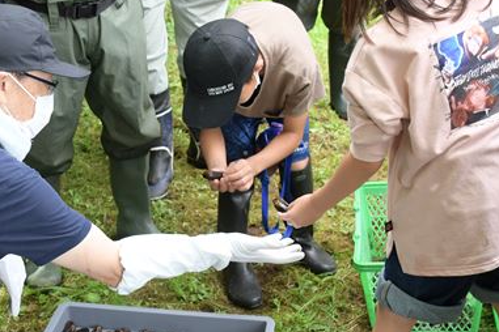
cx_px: 191
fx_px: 873
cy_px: 198
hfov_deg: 31.8
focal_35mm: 63
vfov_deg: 21.5
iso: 1250
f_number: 7.1
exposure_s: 1/200
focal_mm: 32
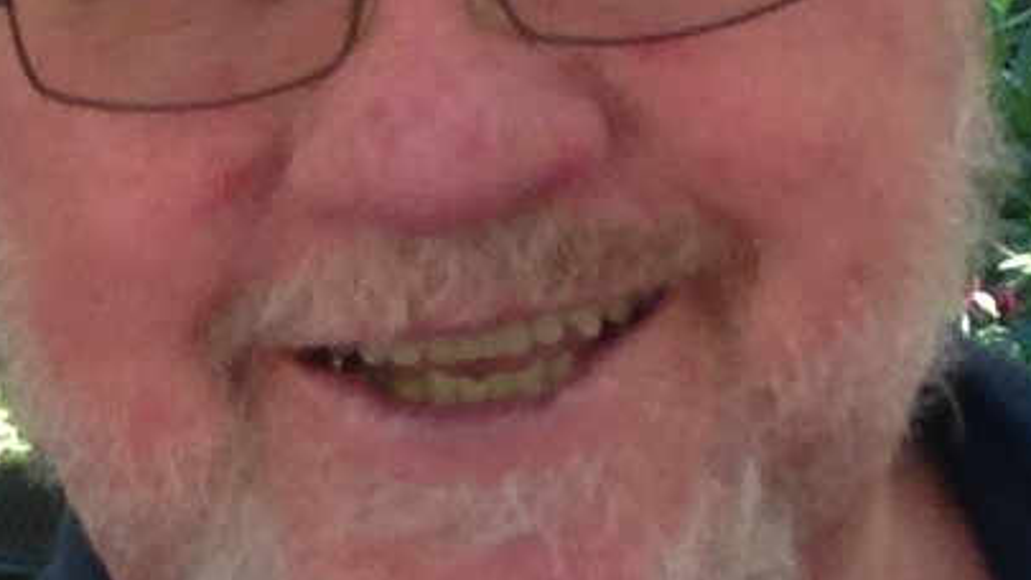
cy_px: 100
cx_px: 433
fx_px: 2379
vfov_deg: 13.8
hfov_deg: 24.4
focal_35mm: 87
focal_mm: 4.12
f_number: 2.4
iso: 64
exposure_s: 1/40
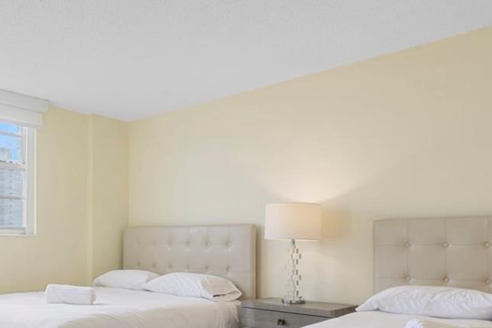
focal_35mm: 35
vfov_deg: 36.8
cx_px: 127
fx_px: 478
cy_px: 250
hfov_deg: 52.2
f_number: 8
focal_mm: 14
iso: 100
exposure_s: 1/20
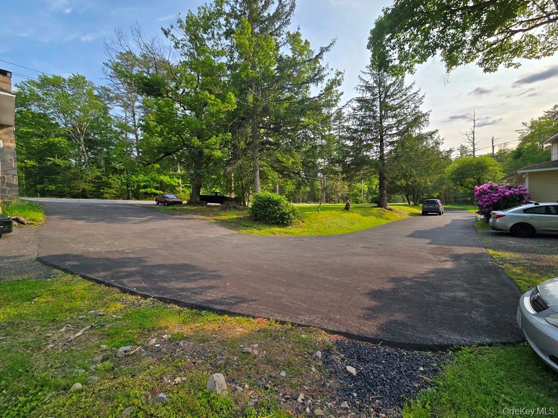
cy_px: 209
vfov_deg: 89.9
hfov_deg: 106.2
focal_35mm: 13
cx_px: 279
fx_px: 210
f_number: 2.2
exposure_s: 1/1286
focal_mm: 2.2
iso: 50
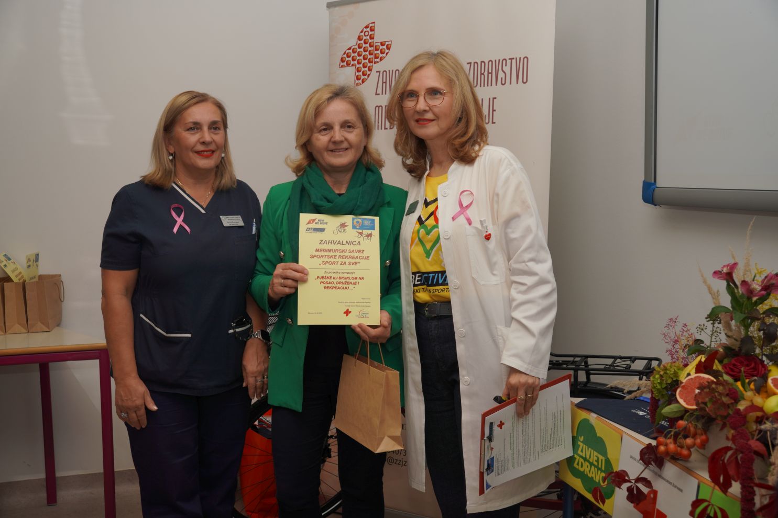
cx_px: 389
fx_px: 833
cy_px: 259
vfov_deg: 34.6
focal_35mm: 39
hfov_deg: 50.1
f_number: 4
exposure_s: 1/200
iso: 100
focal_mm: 25.7
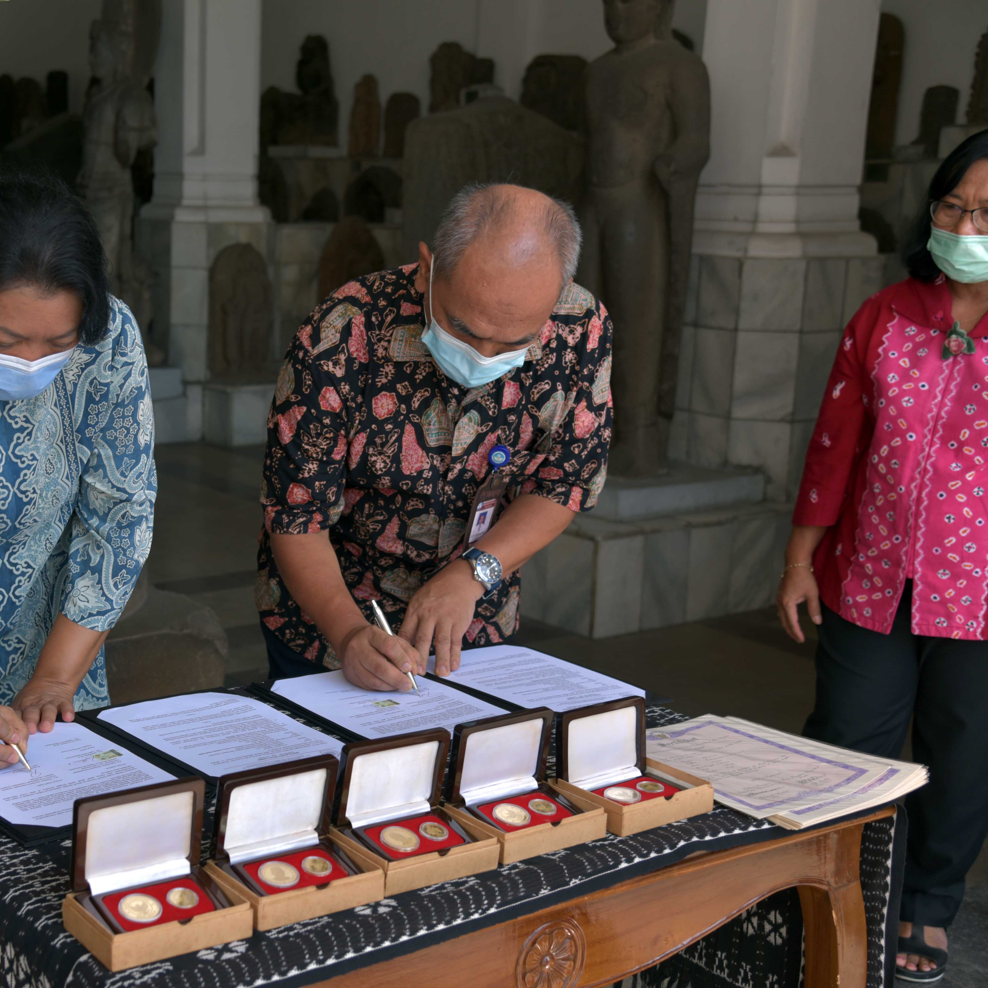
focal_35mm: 49
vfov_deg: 34.7
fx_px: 1582
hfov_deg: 34.0
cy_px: 492
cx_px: 247
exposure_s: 1/400
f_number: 4.5
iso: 200
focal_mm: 38
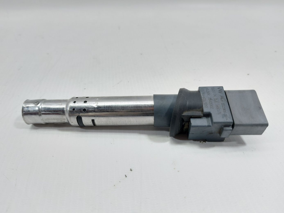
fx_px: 197
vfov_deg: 56.8
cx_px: 142
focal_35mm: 24
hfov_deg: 71.6
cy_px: 106
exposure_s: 1/50
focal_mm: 5.23
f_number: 1.8
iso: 100
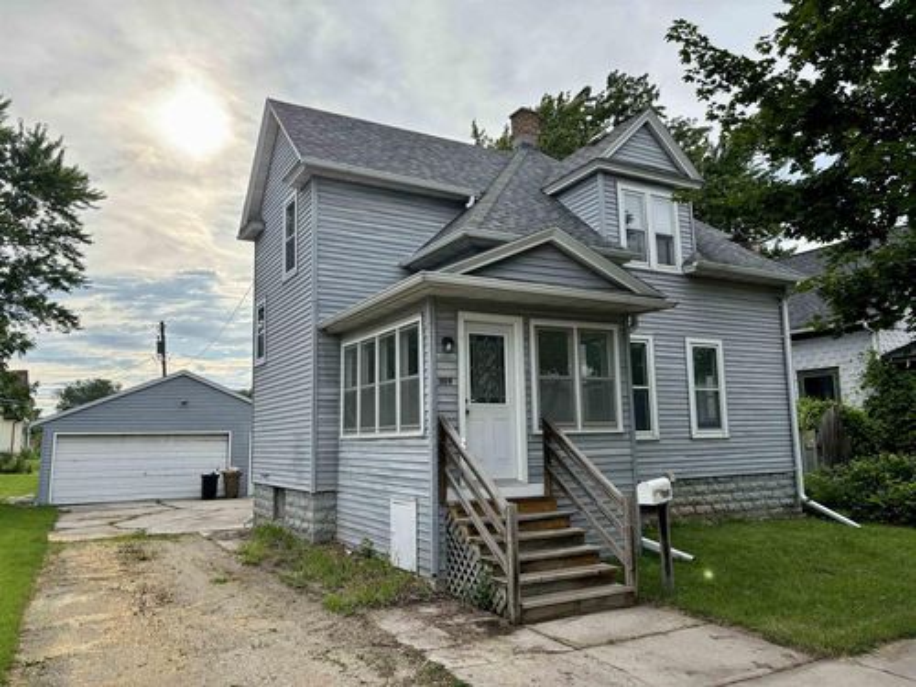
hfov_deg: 67.3
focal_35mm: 26
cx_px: 458
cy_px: 344
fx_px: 688
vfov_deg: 53.1
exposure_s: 1/1499
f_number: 1.6
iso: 50
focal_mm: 5.96
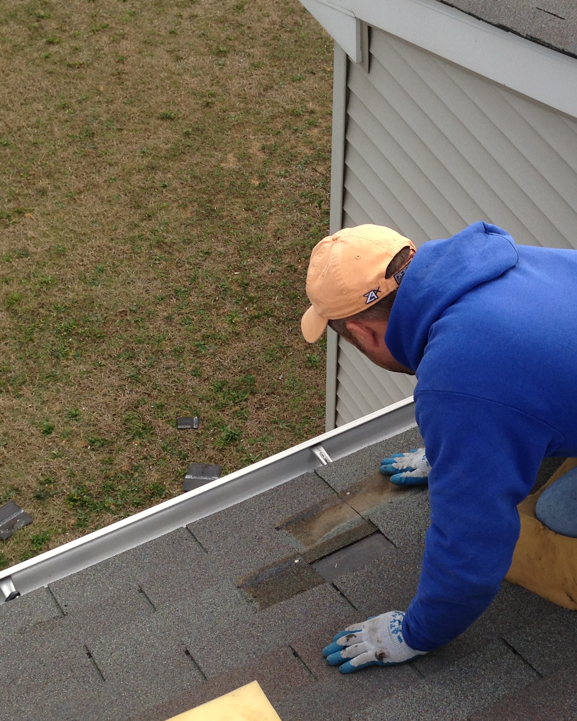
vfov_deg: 31.2
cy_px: 491
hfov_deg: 25.1
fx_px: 1281
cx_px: 424
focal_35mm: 60
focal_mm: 4.13
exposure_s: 1/623
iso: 50
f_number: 2.4
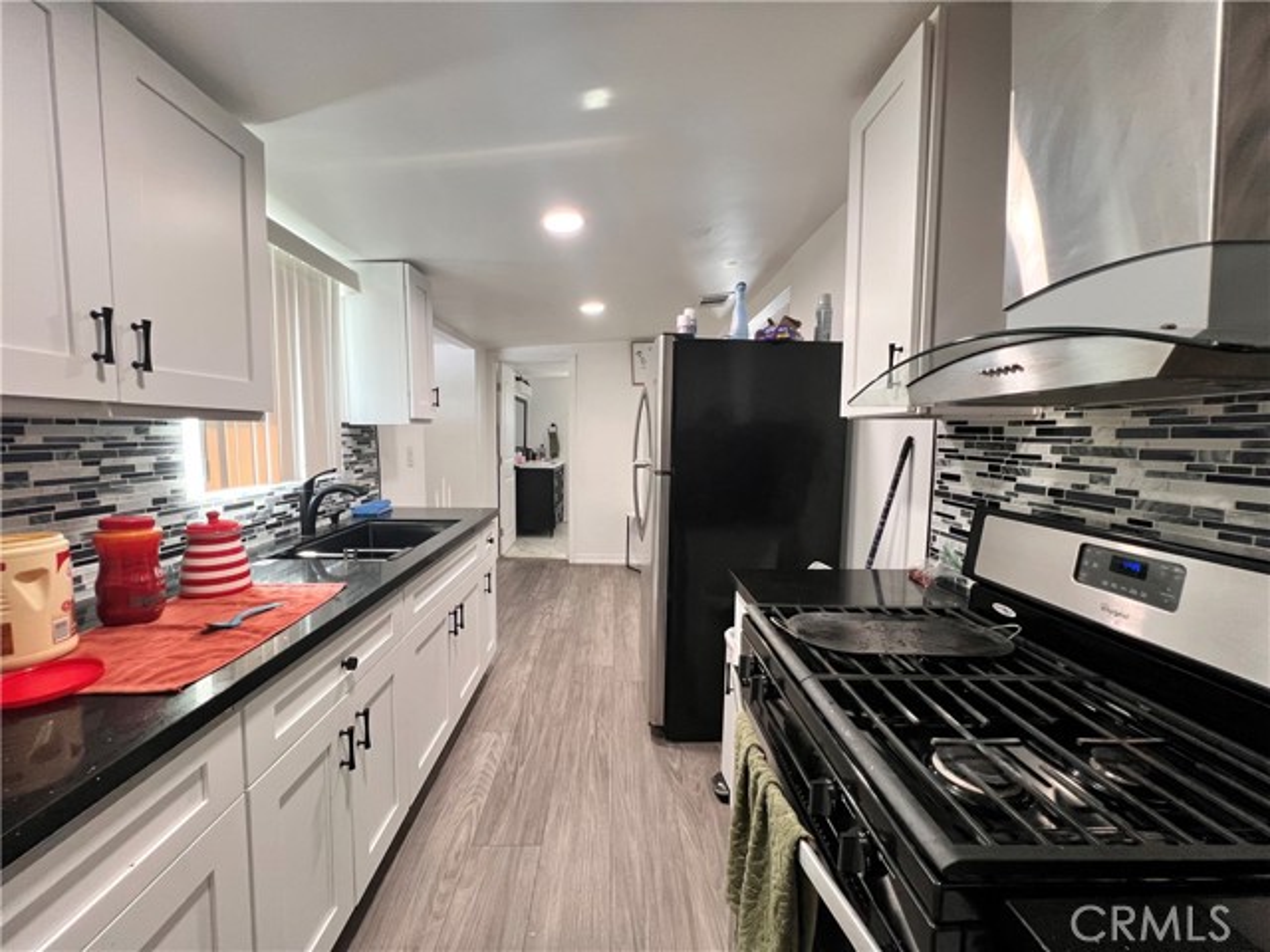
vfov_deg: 89.9
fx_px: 477
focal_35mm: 13
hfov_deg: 106.2
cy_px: 476
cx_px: 635
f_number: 1.8
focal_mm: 1.57
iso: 200
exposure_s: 1/60
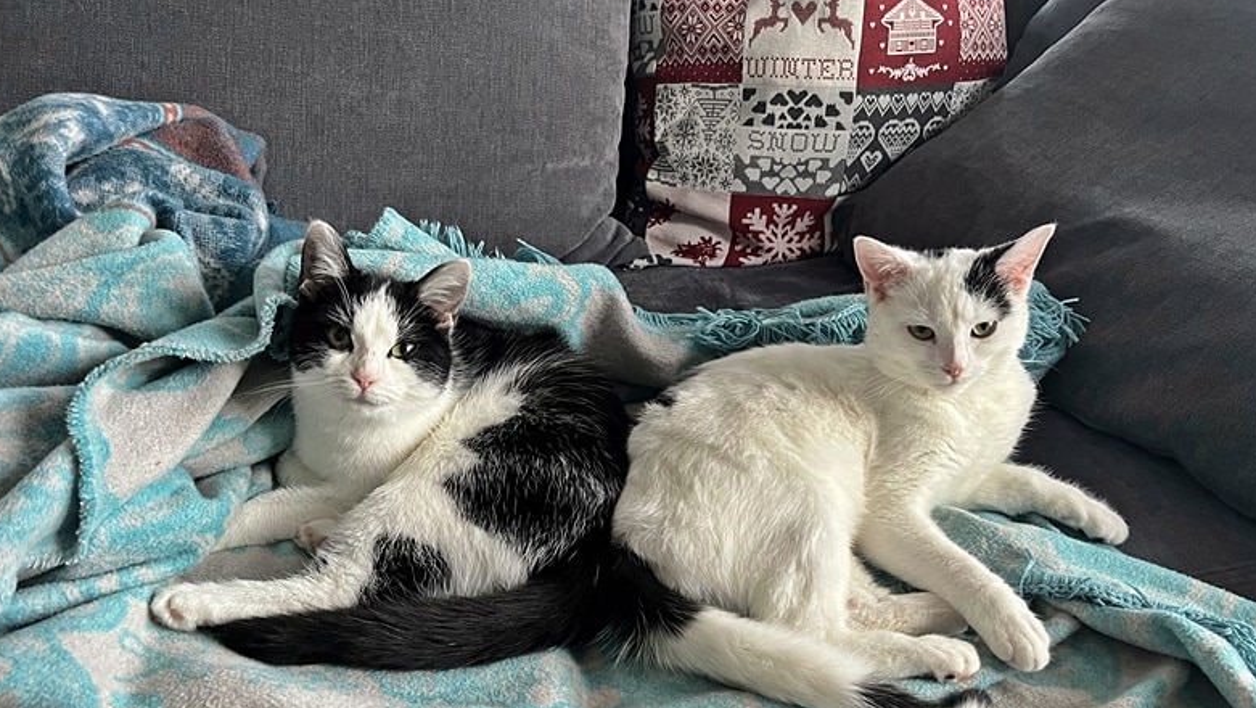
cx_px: 621
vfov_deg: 40.0
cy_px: 431
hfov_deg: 66.0
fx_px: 966
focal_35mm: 29
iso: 250
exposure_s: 1/60
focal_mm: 5.1
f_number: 1.6
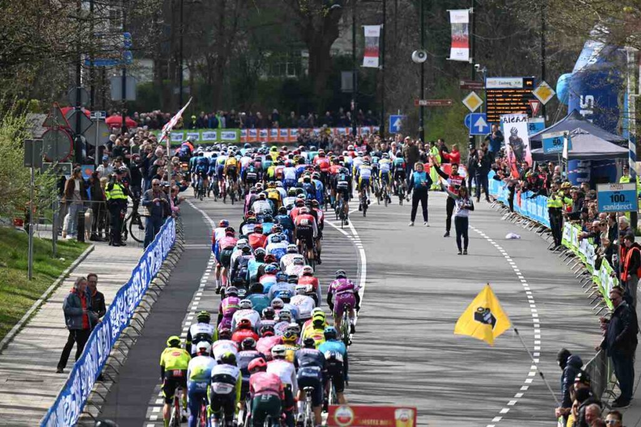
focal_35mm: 400
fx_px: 7123
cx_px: 320
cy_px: 214
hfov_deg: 5.2
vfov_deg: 3.4
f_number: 7.1
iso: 200
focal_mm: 400
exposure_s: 1/500
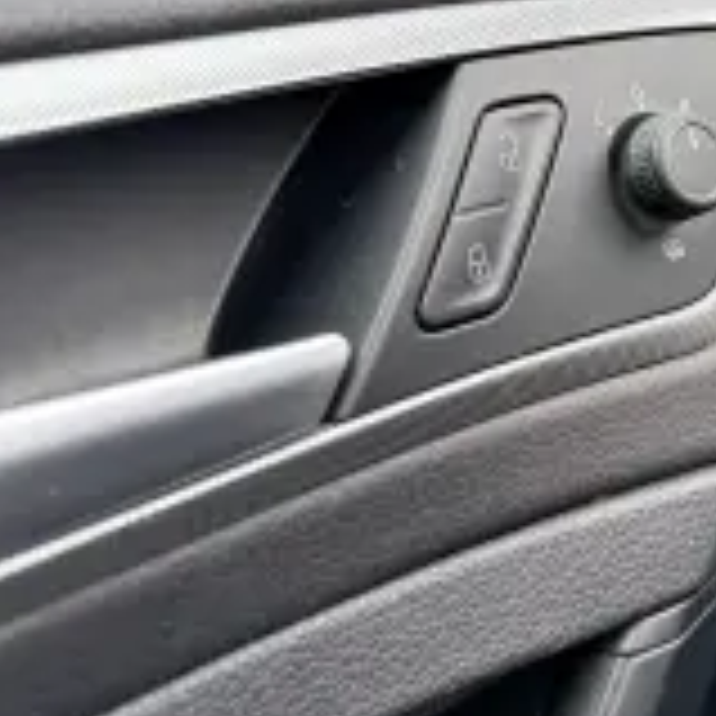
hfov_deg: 32.0
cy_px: 239
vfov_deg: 35.0
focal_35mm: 48
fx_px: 1123
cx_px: 752
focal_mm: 6.76
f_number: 1.78
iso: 200
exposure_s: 1/73
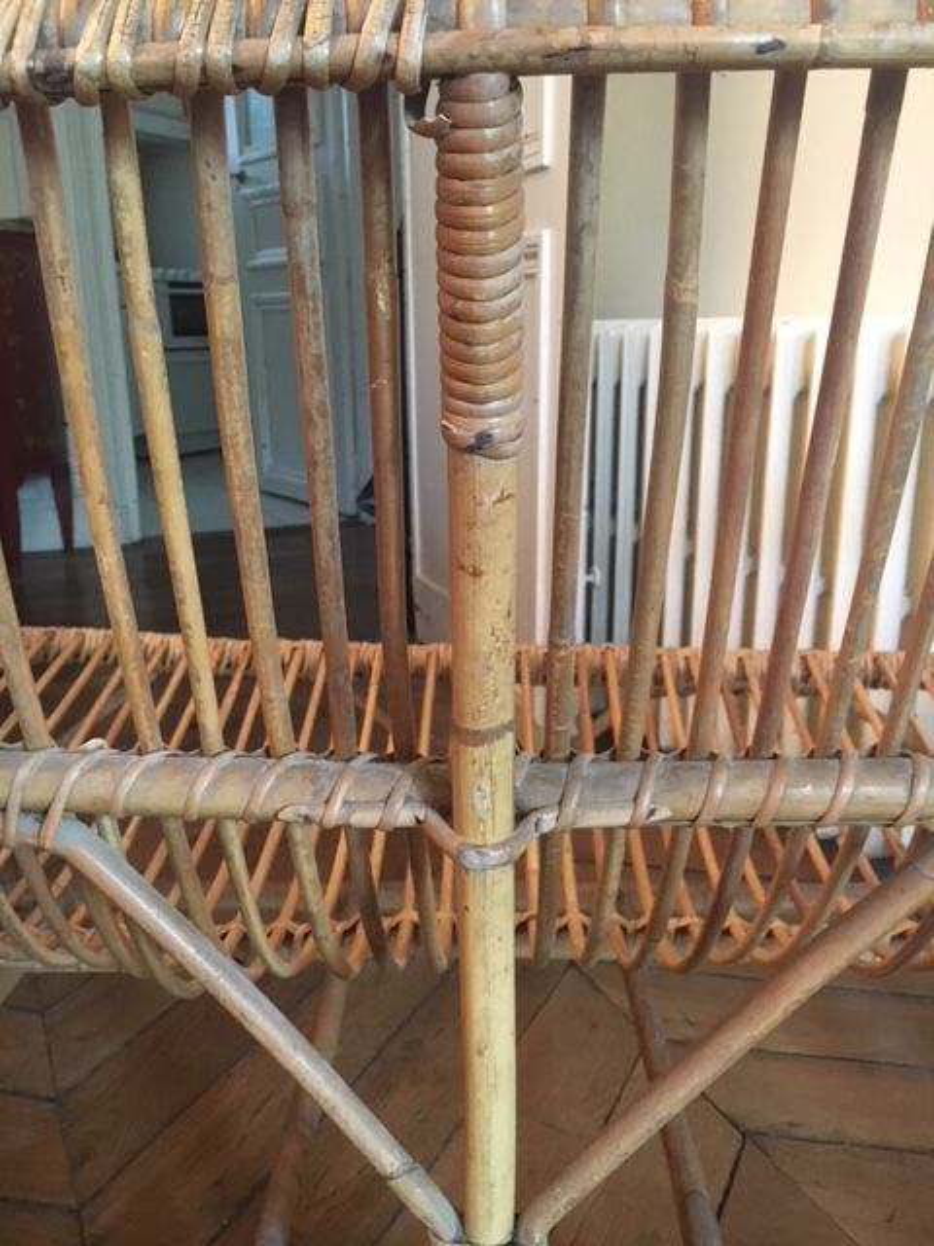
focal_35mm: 29
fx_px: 1043
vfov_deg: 61.7
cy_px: 623
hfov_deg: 48.2
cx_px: 467
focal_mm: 4.15
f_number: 2.2
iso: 200
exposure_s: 1/17
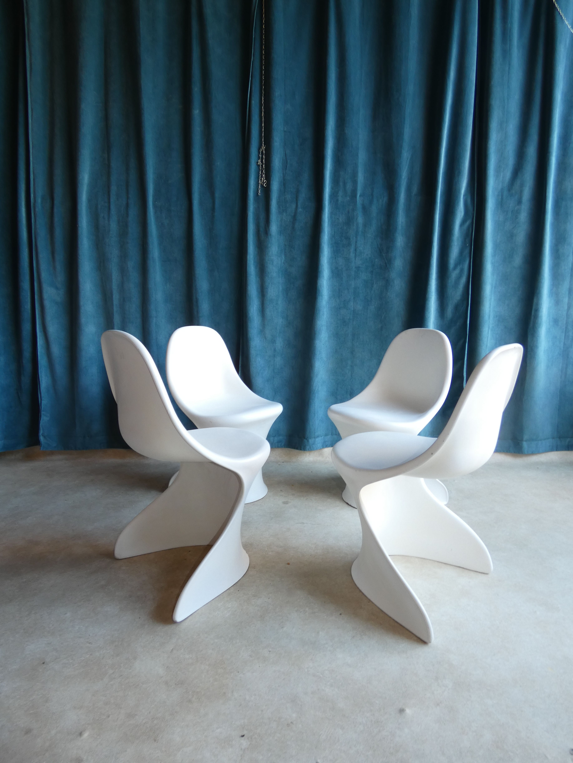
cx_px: 286
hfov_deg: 66.0
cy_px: 382
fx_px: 441
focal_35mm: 20
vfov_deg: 81.7
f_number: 2.8
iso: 80
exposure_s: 1/40
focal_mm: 3.6
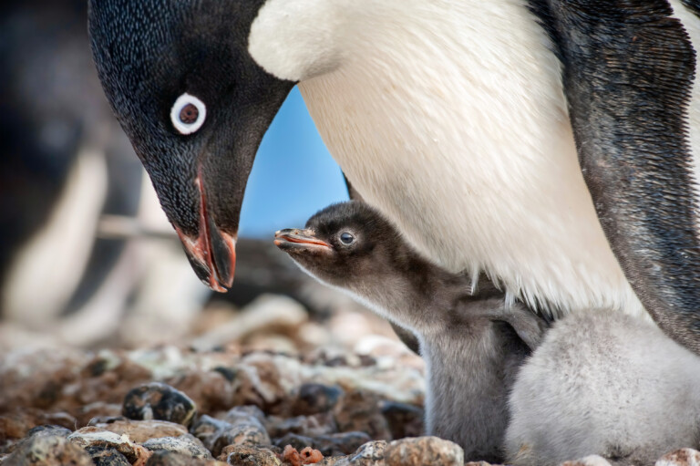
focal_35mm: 200
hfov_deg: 10.3
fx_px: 3886
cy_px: 233
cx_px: 350
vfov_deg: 6.9
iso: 400
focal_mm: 200
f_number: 8
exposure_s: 1/250
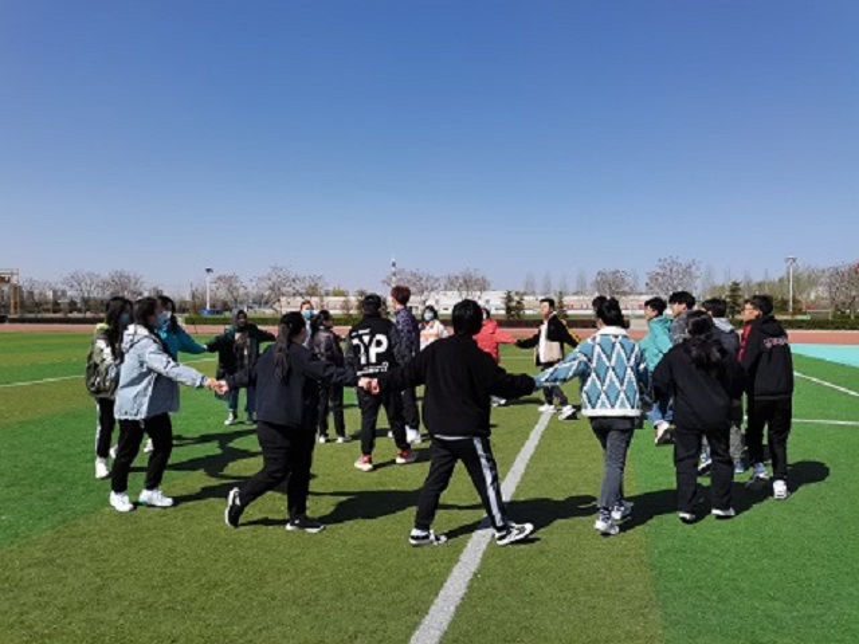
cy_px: 322
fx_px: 645
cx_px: 430
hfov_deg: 67.3
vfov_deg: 53.1
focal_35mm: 26
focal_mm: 5.58
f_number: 1.8
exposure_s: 1/2232
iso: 50
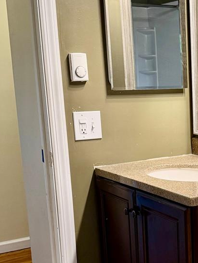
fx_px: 511
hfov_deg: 20.8
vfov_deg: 28.6
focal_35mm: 67
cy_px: 189
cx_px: 223
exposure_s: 1/60
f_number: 1.78
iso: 160
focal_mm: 6.76
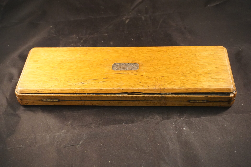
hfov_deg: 40.0
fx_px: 345
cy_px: 84
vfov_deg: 27.2
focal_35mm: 50
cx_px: 126
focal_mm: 33
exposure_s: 1/60
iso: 3200
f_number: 5
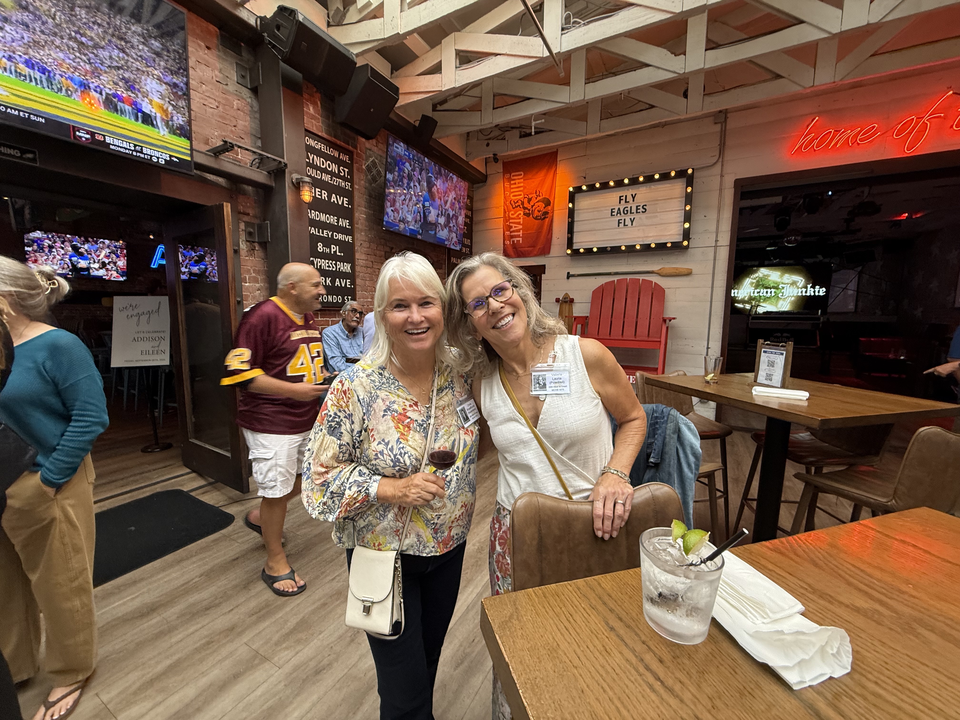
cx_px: 480
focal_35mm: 14
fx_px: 388
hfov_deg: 102.1
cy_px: 360
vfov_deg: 85.7
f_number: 2.2
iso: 200
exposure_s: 1/60
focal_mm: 2.22
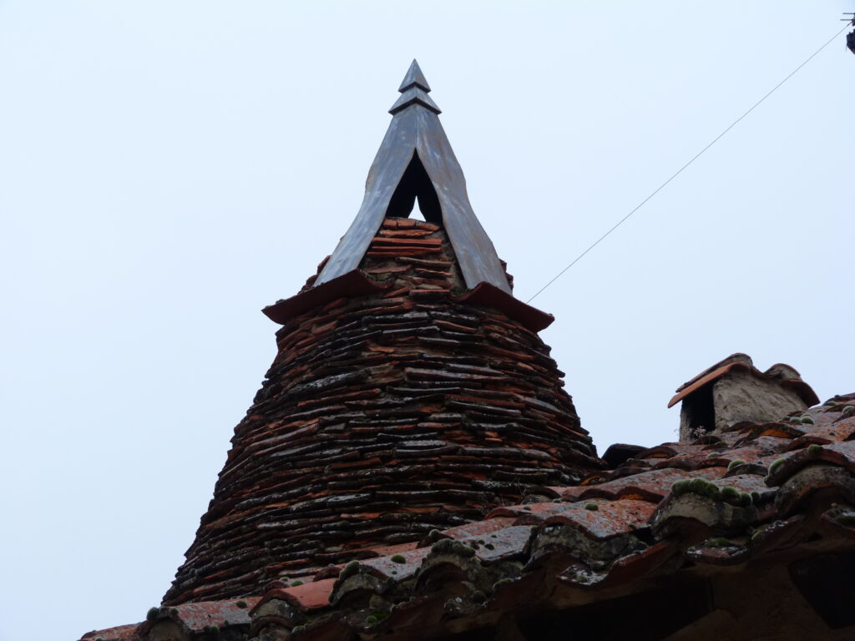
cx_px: 428
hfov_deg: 25.3
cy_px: 320
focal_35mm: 77
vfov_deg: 19.1
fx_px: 1902
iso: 80
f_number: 4
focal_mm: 13.8
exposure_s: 1/125
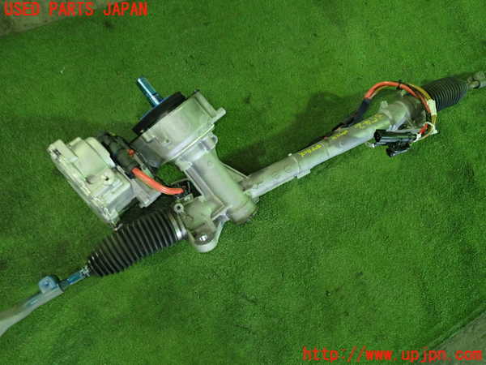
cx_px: 243
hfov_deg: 60.0
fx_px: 421
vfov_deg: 46.8
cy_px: 182
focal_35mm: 30
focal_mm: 5.4
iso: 640
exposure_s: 1/30
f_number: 2.3
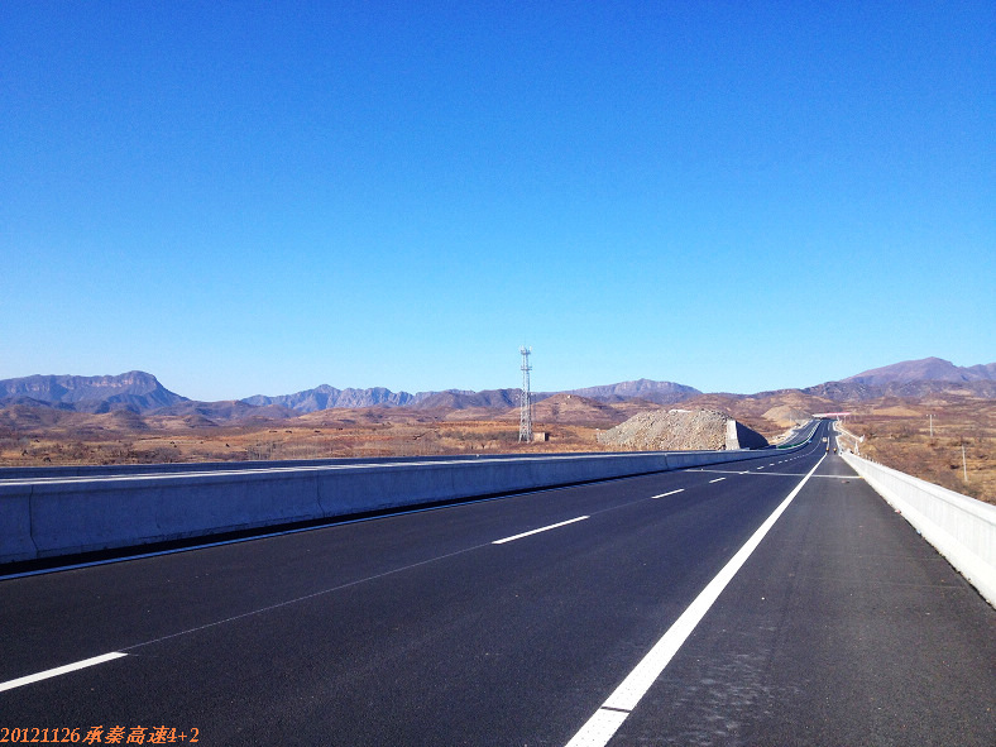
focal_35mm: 35
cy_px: 374
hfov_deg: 52.6
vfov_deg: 40.7
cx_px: 498
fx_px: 1007
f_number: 2.4
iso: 64
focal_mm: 4.28
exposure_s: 1/1577
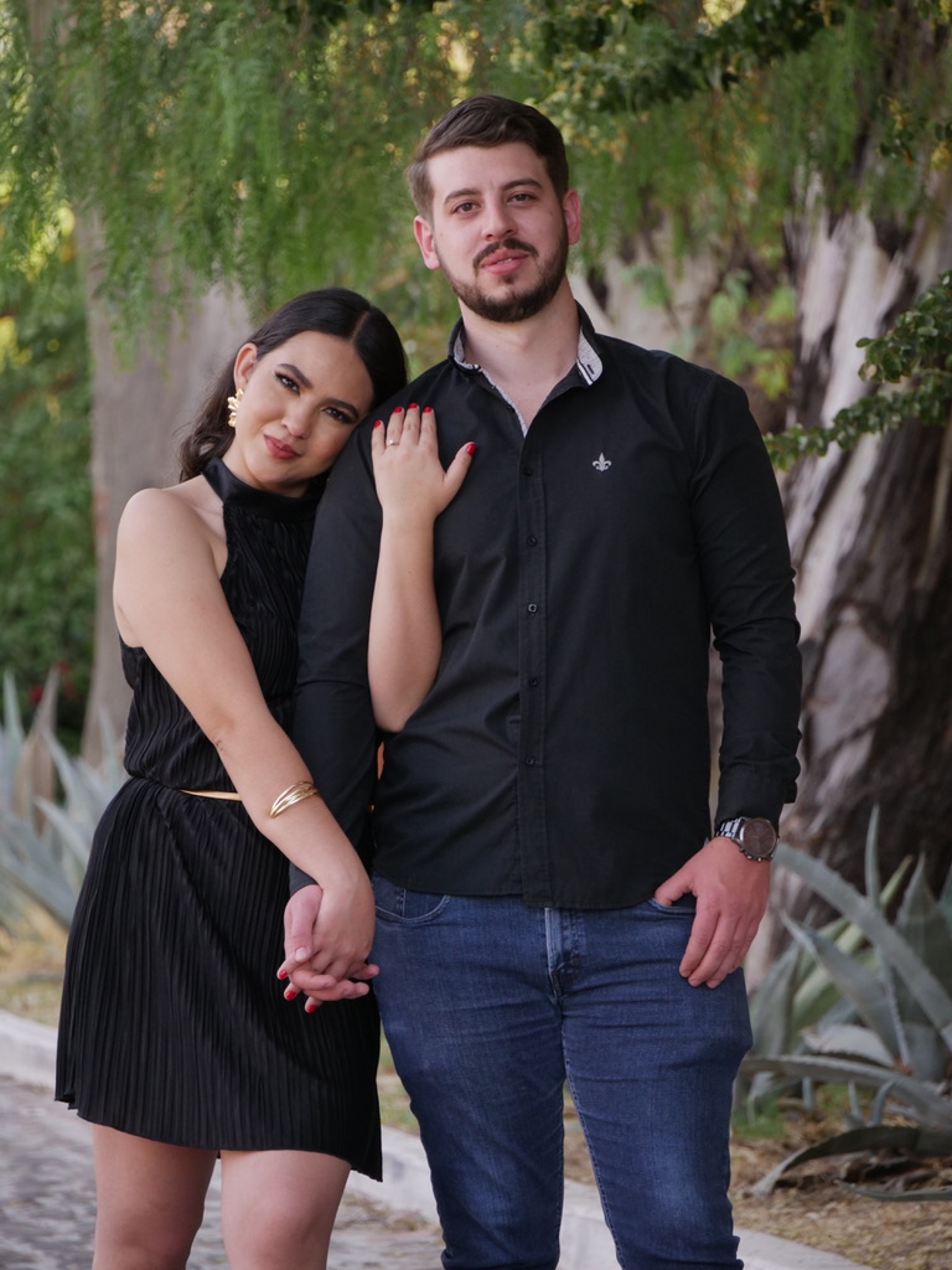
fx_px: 8874
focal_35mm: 242
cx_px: 476
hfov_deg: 6.1
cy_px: 635
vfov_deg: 8.2
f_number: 5.6
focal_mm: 121
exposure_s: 1/160
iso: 640
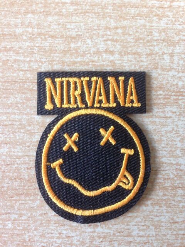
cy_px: 124
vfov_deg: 55.4
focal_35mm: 33
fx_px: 235
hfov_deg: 42.9
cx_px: 92
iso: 50
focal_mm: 4.12
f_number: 2.4
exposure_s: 1/20
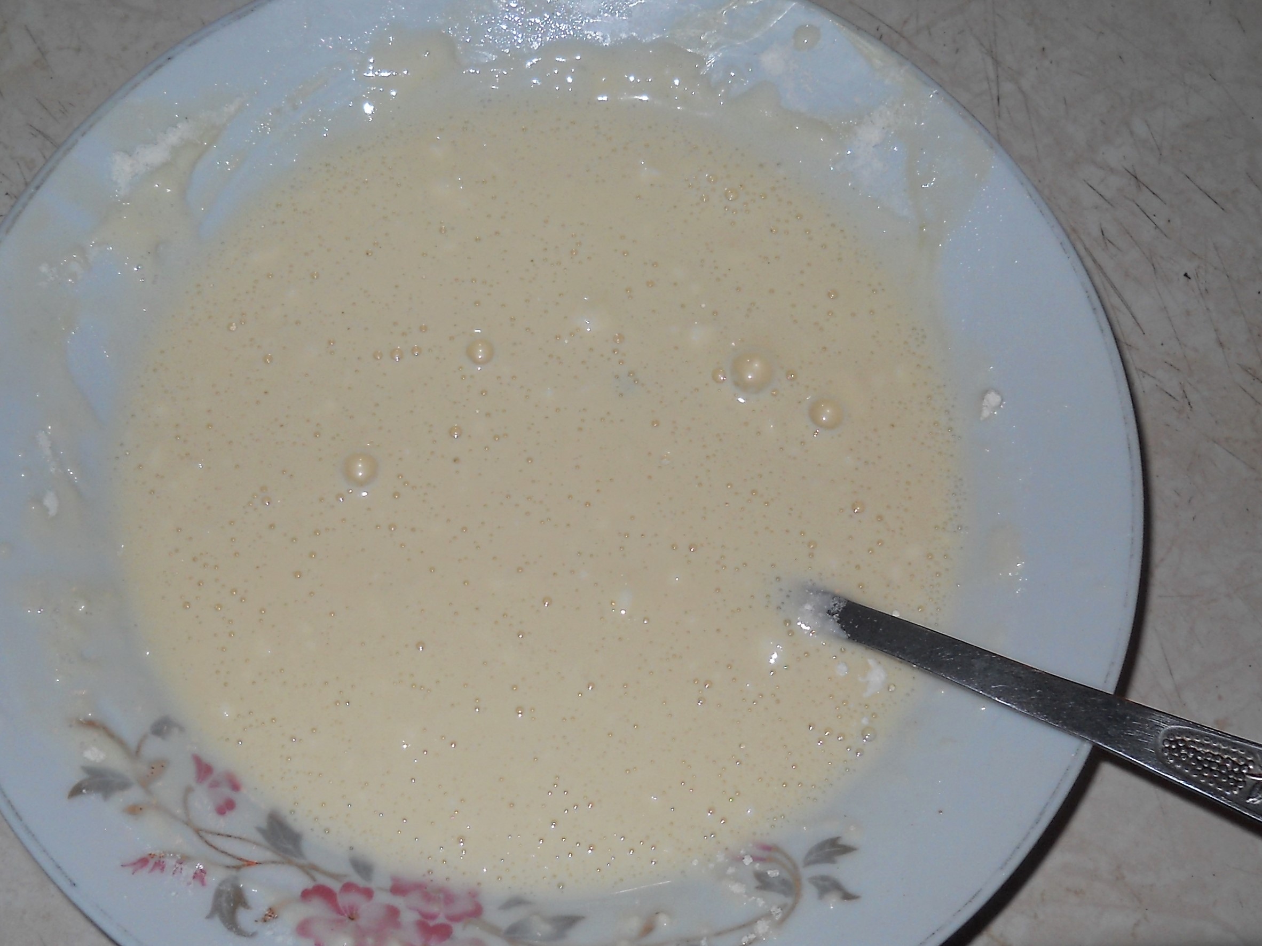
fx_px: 1495
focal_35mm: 41
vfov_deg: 35.1
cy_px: 473
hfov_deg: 45.8
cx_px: 631
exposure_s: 1/30
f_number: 5.5
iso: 80
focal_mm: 6.72
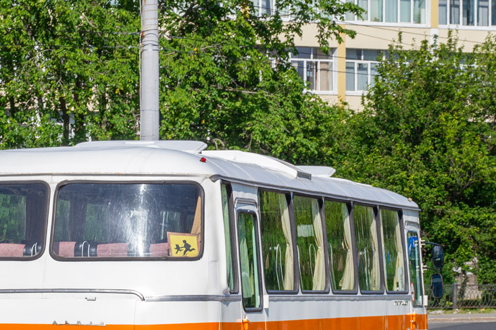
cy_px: 250
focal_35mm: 190
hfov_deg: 10.8
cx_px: 134
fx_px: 2617
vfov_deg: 7.2
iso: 200
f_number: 9
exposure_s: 1/640
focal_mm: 62
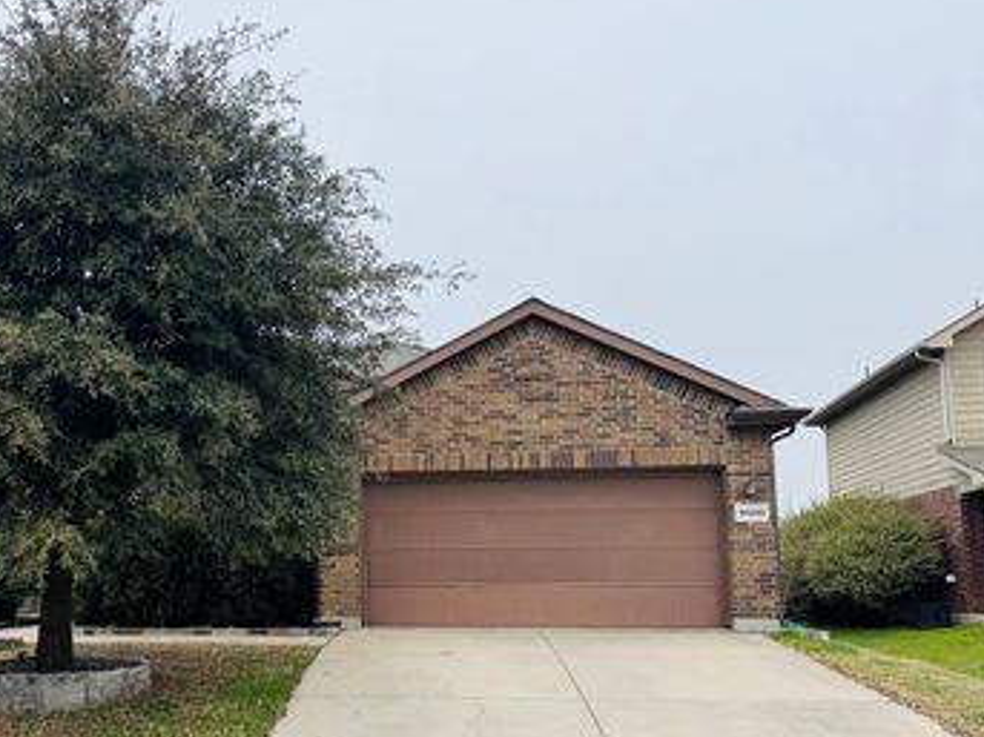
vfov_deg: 40.3
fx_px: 995
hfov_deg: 51.7
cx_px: 330
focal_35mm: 35
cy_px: 472
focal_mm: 6.76
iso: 80
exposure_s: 1/2105
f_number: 1.78
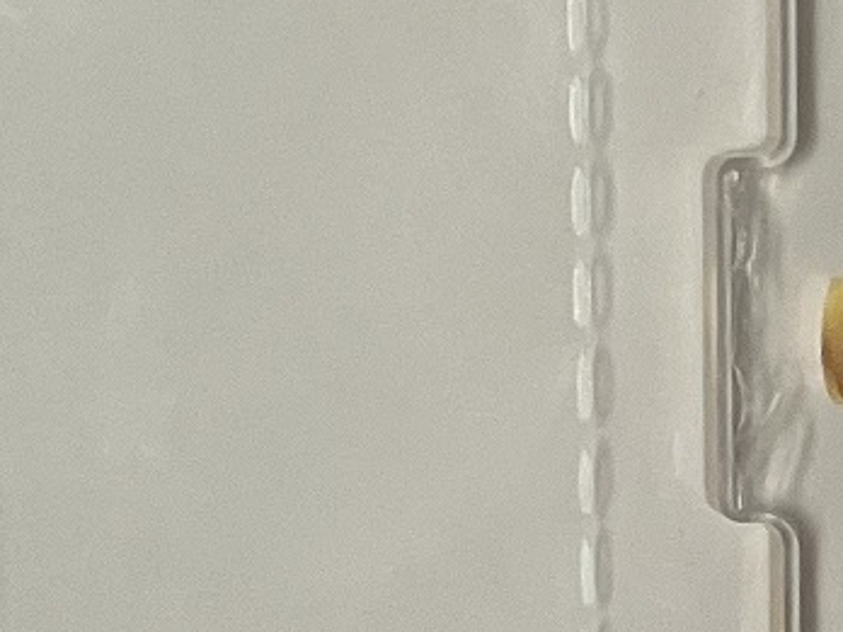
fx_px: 3945
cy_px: -392
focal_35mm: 162
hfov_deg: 11.6
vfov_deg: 8.9
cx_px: -516
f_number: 1.8
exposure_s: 1/50
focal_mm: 3.99
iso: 160
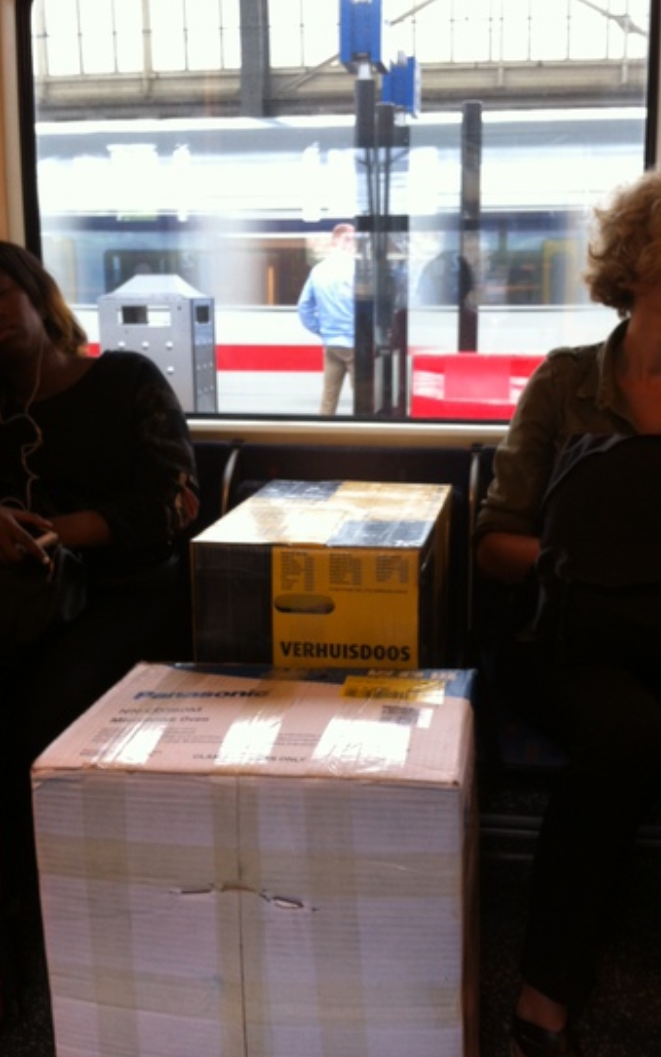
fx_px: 1181
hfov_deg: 31.2
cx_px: 370
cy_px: 513
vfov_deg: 48.2
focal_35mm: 41
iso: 80
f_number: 2.8
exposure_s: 1/15
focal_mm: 3.85
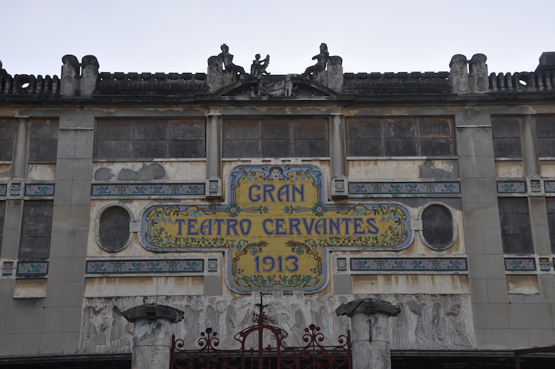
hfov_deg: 35.1
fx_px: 878
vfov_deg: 23.7
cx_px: 278
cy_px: 184
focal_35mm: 57
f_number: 10
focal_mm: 38
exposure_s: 1/100
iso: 320
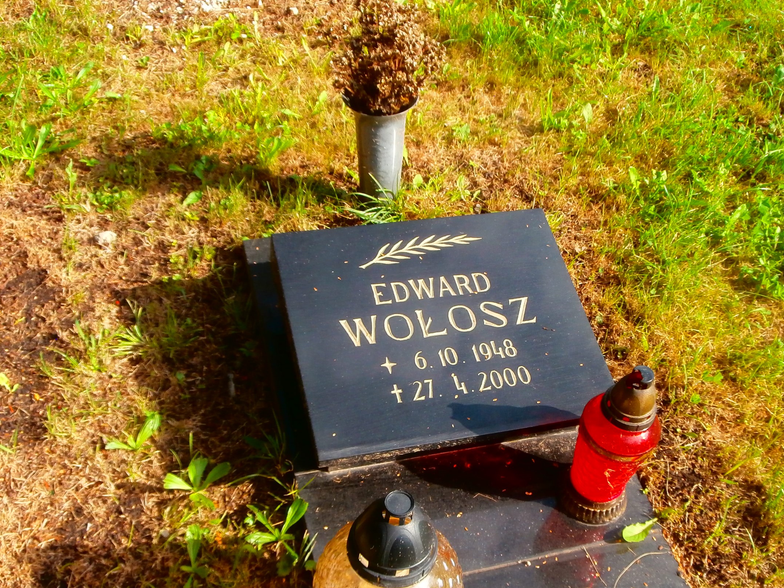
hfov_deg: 44.7
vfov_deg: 34.2
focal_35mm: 42
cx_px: 435
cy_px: 352
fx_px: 951
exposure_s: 1/500
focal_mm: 5.36
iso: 100
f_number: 3.5
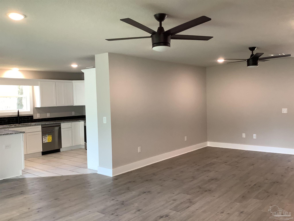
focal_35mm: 31
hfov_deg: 58.4
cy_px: 110
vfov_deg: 45.4
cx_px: 147
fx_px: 263
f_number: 2.4
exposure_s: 1/50
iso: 100
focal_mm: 3.3
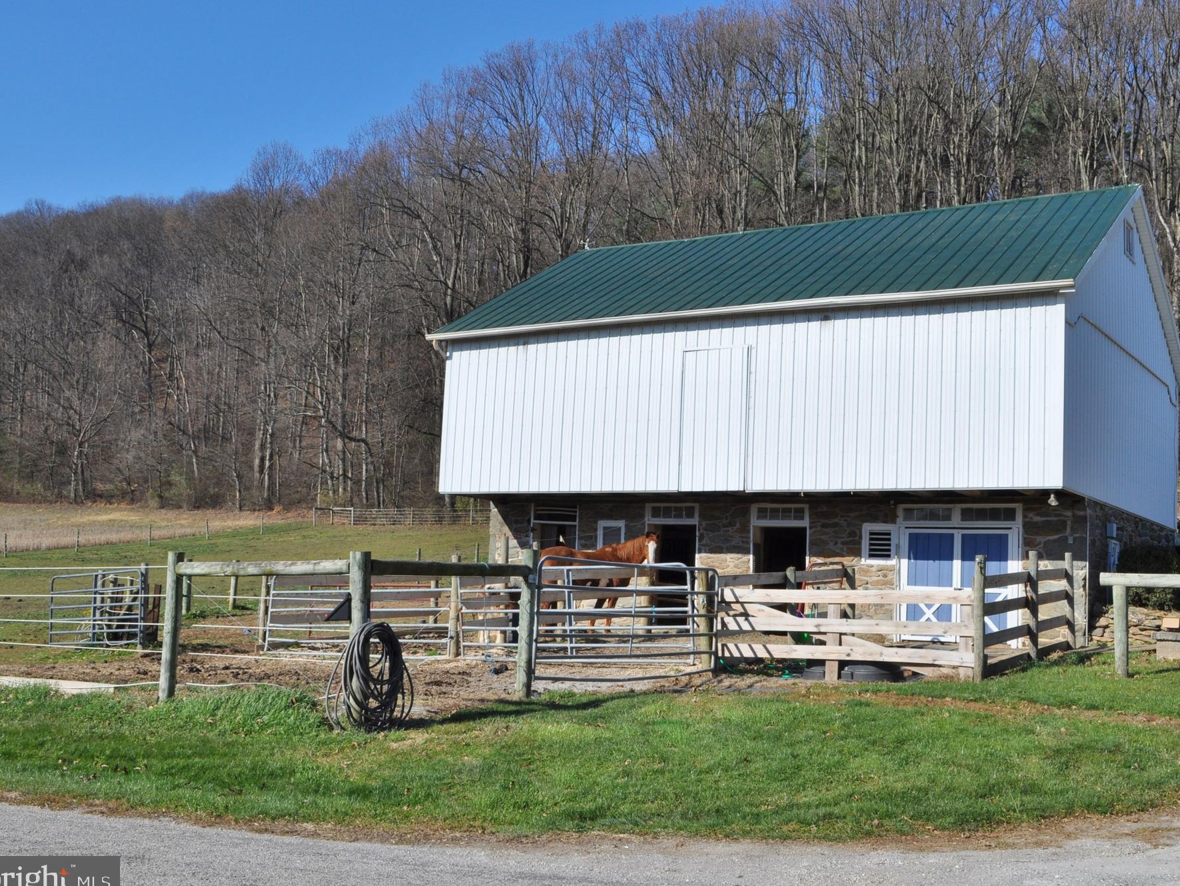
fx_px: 1364
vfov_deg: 36.0
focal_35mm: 40
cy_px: 450
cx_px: 655
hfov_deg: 46.7
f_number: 16
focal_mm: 24
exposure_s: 1/250
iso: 250
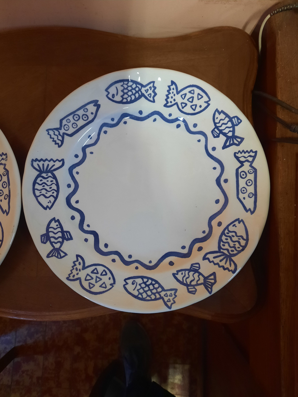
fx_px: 287
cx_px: 149
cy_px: 198
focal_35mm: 25
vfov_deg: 69.4
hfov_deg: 54.9
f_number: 2
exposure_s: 1/25
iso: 400
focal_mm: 4.6
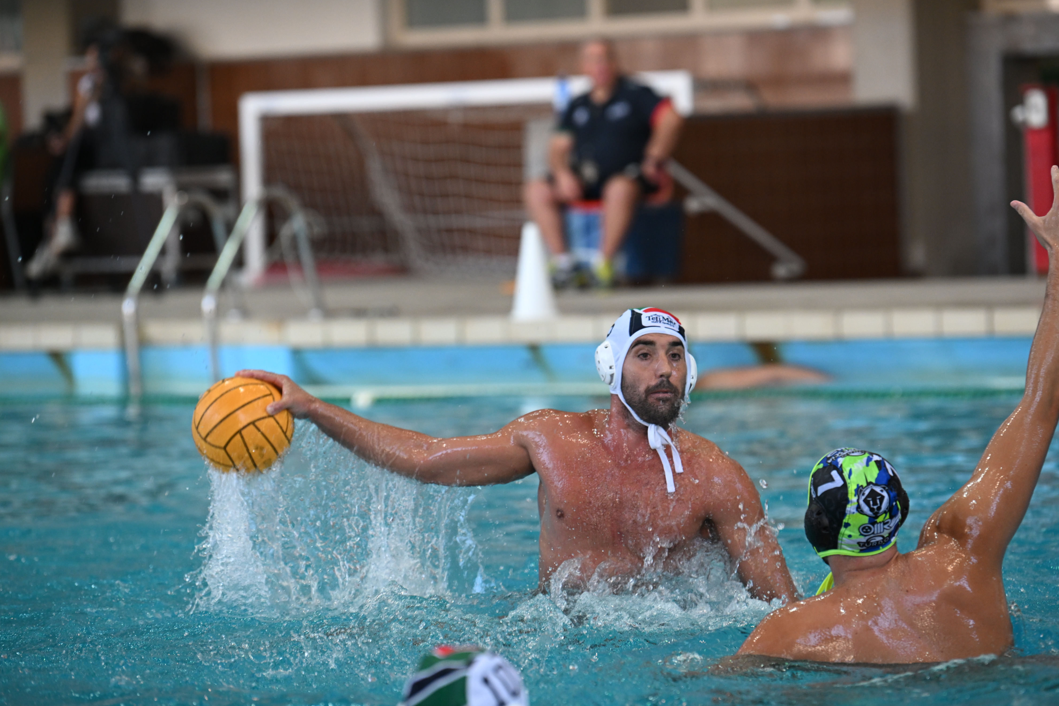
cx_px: 549
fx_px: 6147
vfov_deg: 6.6
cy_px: 364
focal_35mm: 209
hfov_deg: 9.8
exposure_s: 1/500
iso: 2000
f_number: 4
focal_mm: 200
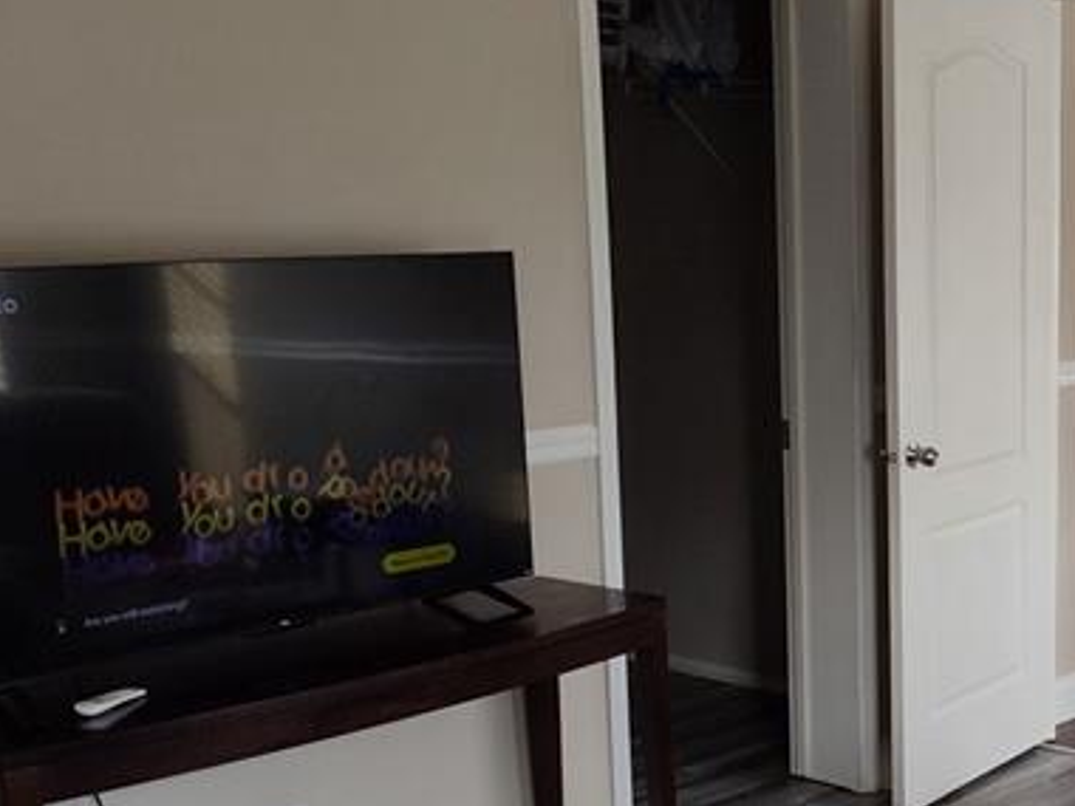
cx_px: 1168
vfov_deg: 23.4
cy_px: 608
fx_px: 1925
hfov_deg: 28.5
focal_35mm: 62
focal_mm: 5.56
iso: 256
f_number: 1.8
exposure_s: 1/120
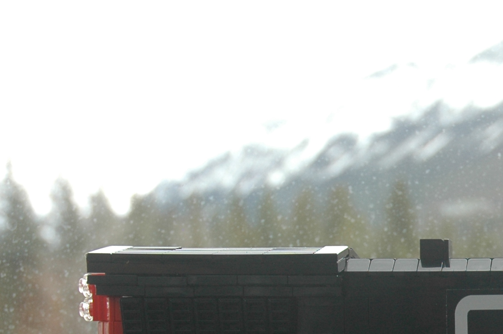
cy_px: 379
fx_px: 1400
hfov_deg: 19.1
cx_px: 617
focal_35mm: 100
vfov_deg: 13.3
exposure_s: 1/125
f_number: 5.6
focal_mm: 25
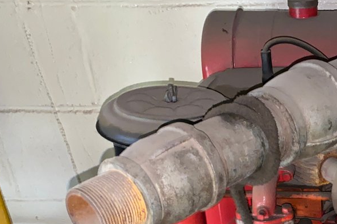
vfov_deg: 18.9
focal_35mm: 69
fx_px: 646
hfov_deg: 26.3
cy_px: 253
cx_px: 396
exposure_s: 1/4
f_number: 1.8
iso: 160
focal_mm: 4.25
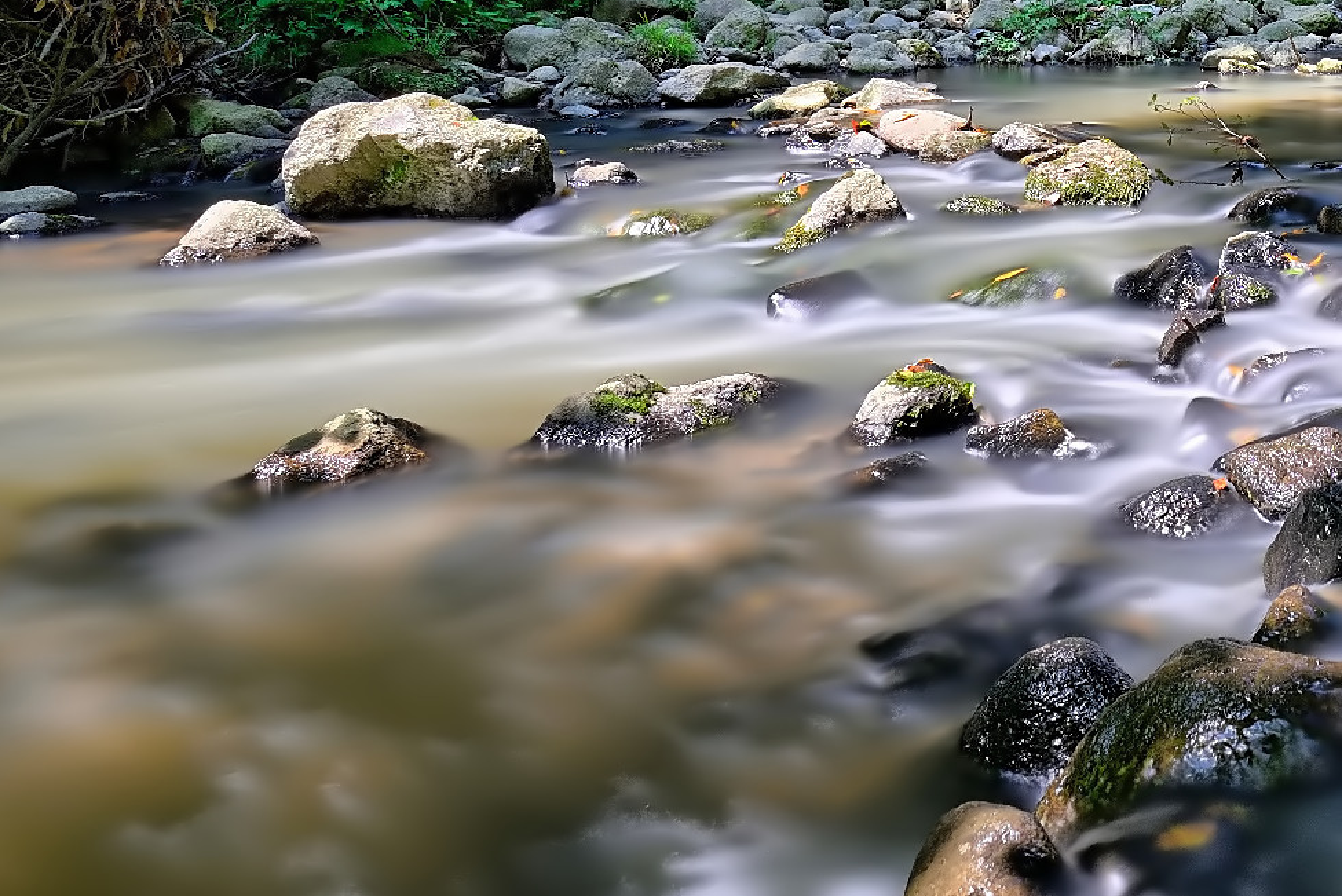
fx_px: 1566
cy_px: 74
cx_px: 1298
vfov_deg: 30.4
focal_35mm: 42
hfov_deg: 41.3
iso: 100
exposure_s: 30
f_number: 11
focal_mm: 20
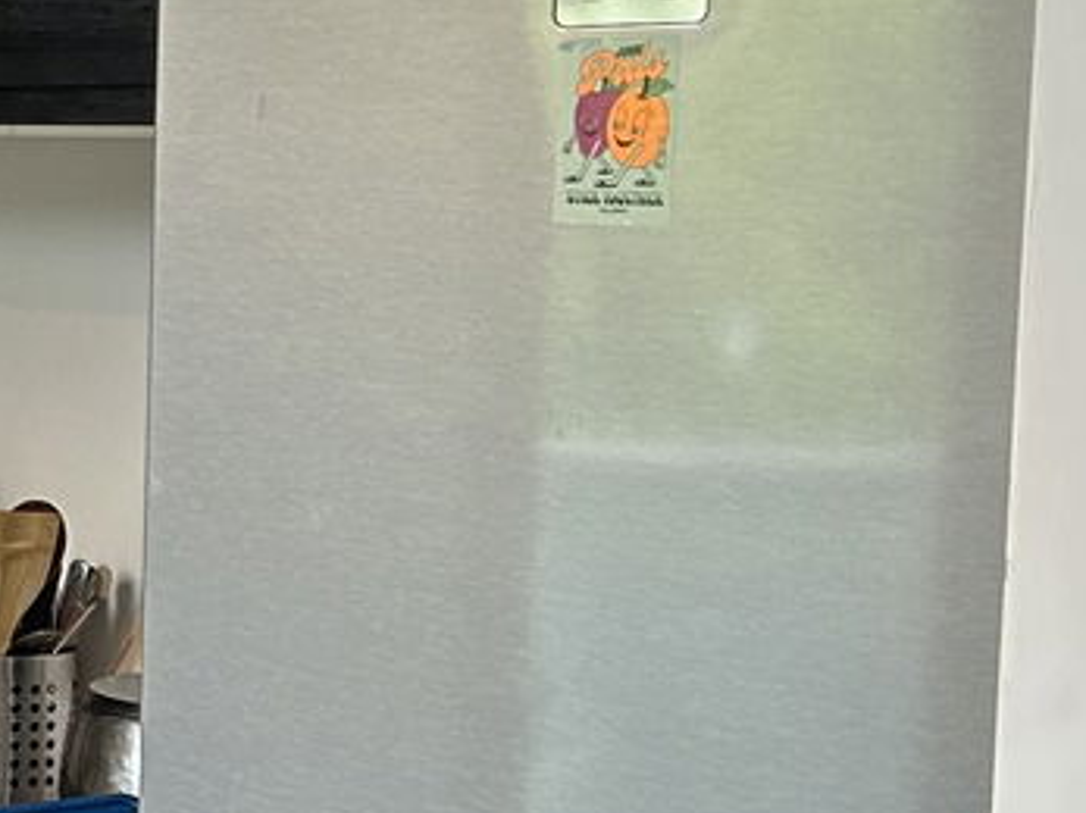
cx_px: -1208
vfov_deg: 12.3
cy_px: 560
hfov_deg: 13.6
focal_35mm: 120
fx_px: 3763
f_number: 1.5
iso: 125
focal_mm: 5.7
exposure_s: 1/61
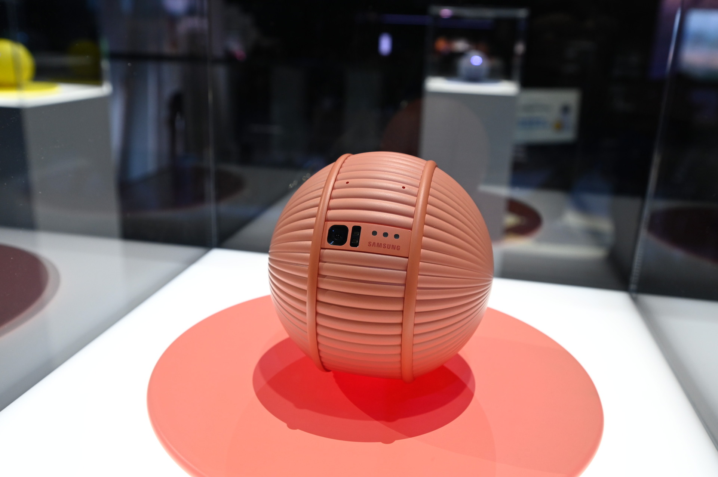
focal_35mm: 30
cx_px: 359
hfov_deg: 62.0
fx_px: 598
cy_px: 238
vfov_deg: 43.5
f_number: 8
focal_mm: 30
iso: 1600
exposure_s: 1/320
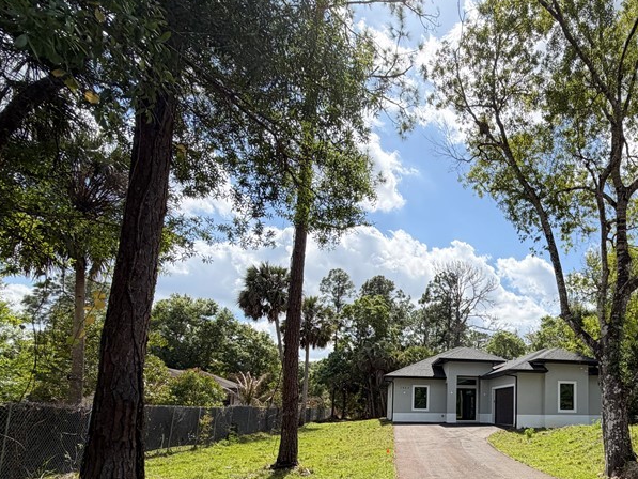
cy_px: 378
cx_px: 504
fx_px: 442
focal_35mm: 24
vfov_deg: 53.3
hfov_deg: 65.5
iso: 25
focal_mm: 2.22
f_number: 2.2
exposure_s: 1/970
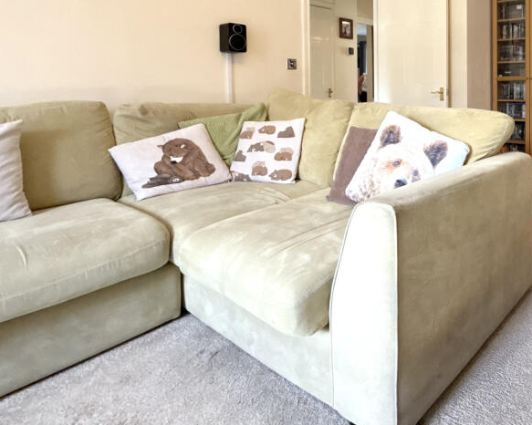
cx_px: 461
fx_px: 378
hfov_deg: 61.3
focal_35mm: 24
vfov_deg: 55.6
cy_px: 101
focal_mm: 2.22
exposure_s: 1/100
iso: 250
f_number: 2.2
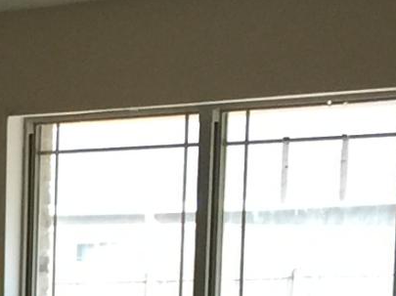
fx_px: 2457
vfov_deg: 6.7
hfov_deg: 8.9
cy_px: 579
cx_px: -289
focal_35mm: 215
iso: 40
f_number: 2.2
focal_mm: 4.15
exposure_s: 1/30
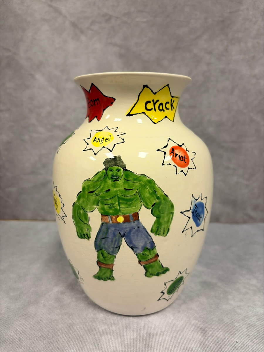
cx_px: 132
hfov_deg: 53.1
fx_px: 264
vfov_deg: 67.3
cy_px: 176
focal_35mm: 26
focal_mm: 5.96
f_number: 1.6
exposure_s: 1/60
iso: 100
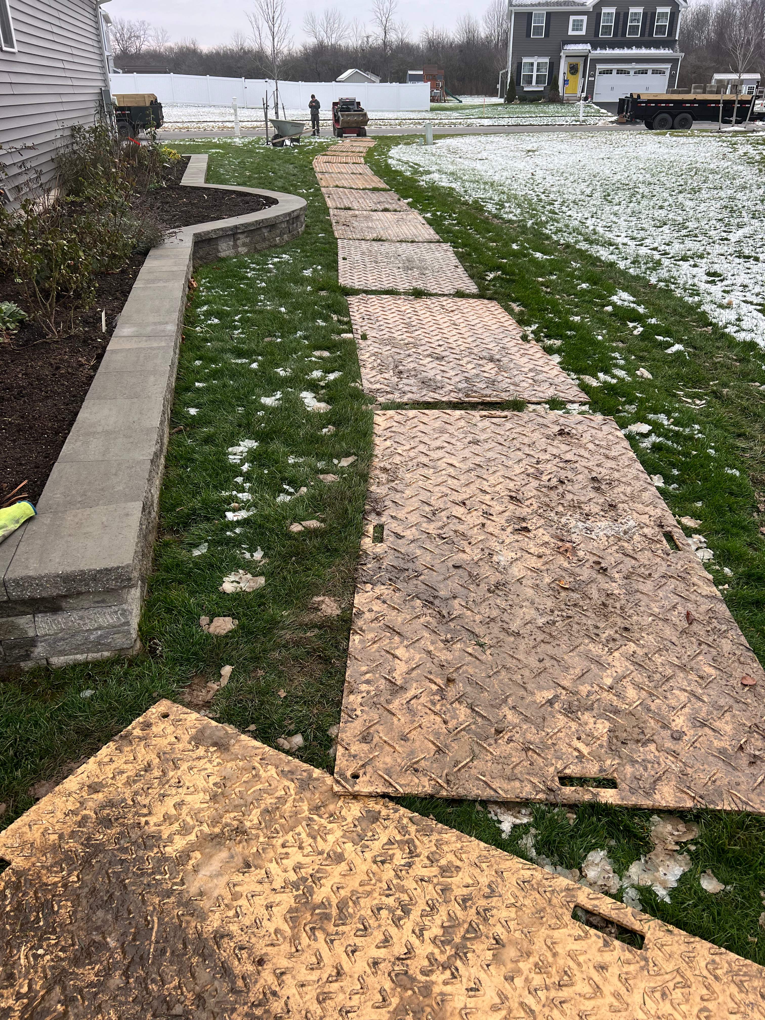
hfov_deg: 53.1
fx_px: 766
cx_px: 382
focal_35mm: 26
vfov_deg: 67.3
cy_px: 510
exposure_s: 1/482
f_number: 1.5
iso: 50
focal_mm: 5.7
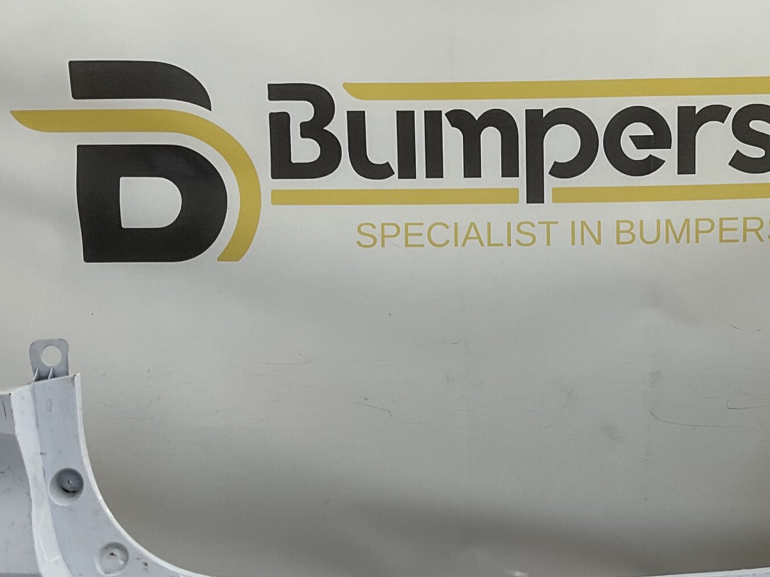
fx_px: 1223
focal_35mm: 55
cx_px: 556
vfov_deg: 26.0
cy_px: 469
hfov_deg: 34.4
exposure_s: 1/292
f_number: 1.8
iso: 16
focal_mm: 3
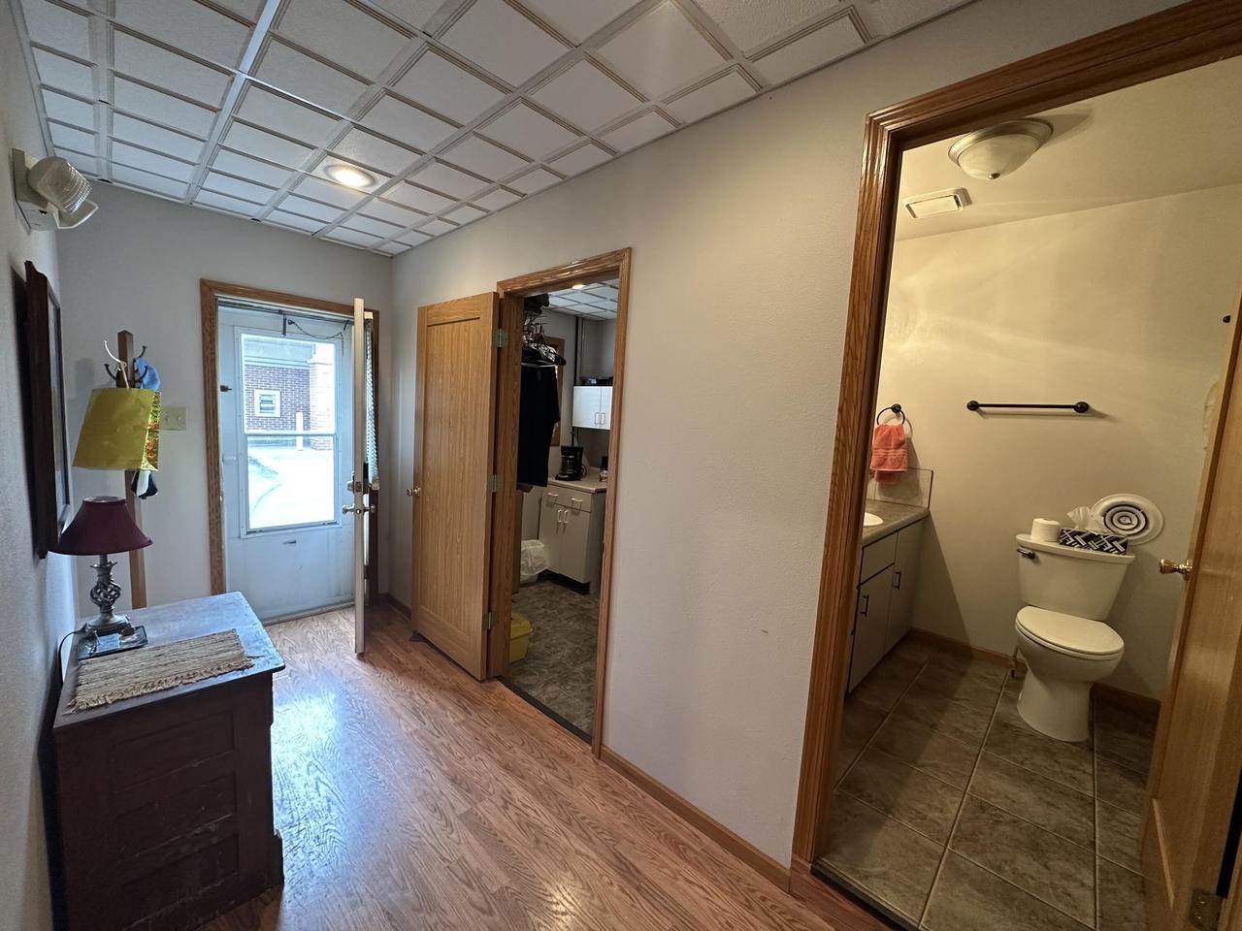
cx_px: 621
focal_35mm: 14
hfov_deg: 102.1
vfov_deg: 85.7
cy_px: 466
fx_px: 502
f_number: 2.2
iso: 250
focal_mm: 2.22
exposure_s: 1/60
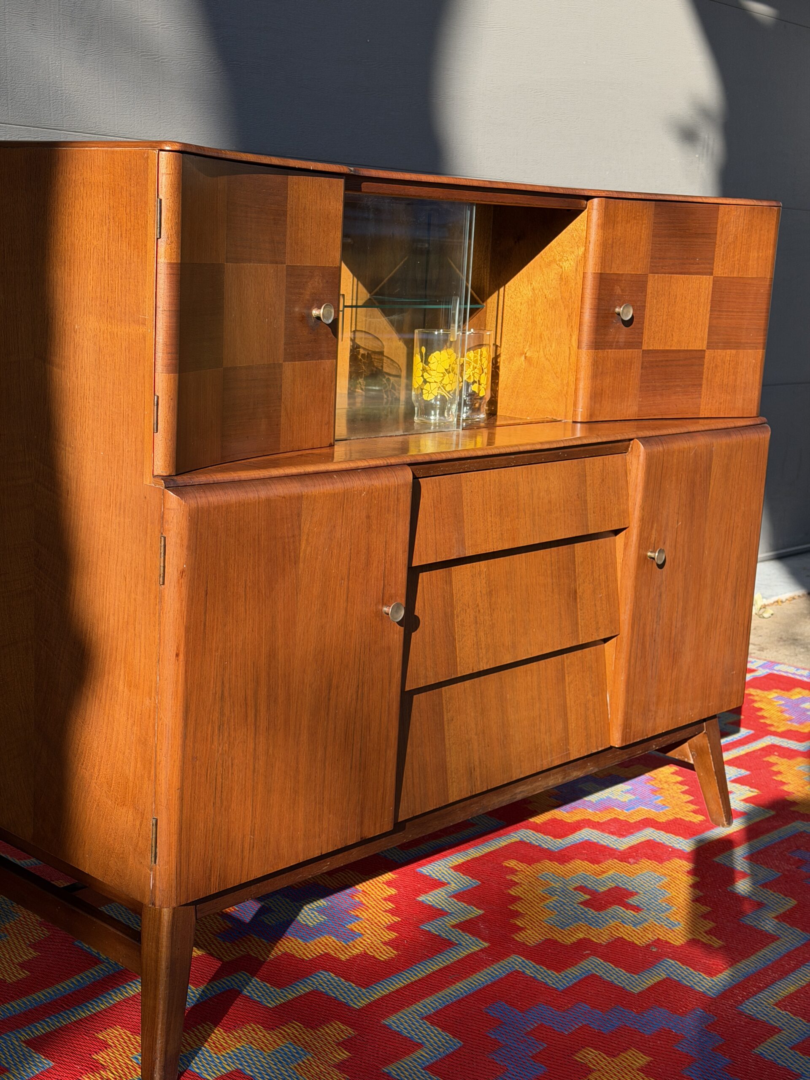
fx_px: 1498
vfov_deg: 39.7
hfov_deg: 30.3
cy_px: 540
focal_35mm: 48
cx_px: 405
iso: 64
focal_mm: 6.76
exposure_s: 1/1149
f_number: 1.78
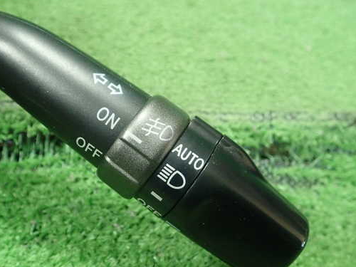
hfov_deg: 51.2
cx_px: 150
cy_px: 143
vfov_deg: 39.6
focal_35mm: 36
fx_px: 370
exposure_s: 1/125
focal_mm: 5.5
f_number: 2.3
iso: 640
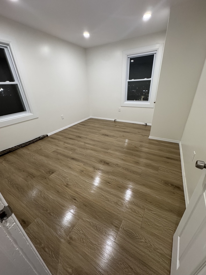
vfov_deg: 102.1
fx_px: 111
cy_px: 138
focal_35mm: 14
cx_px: 103
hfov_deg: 85.7
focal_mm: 2.22
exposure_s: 1/120
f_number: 2.2
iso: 320
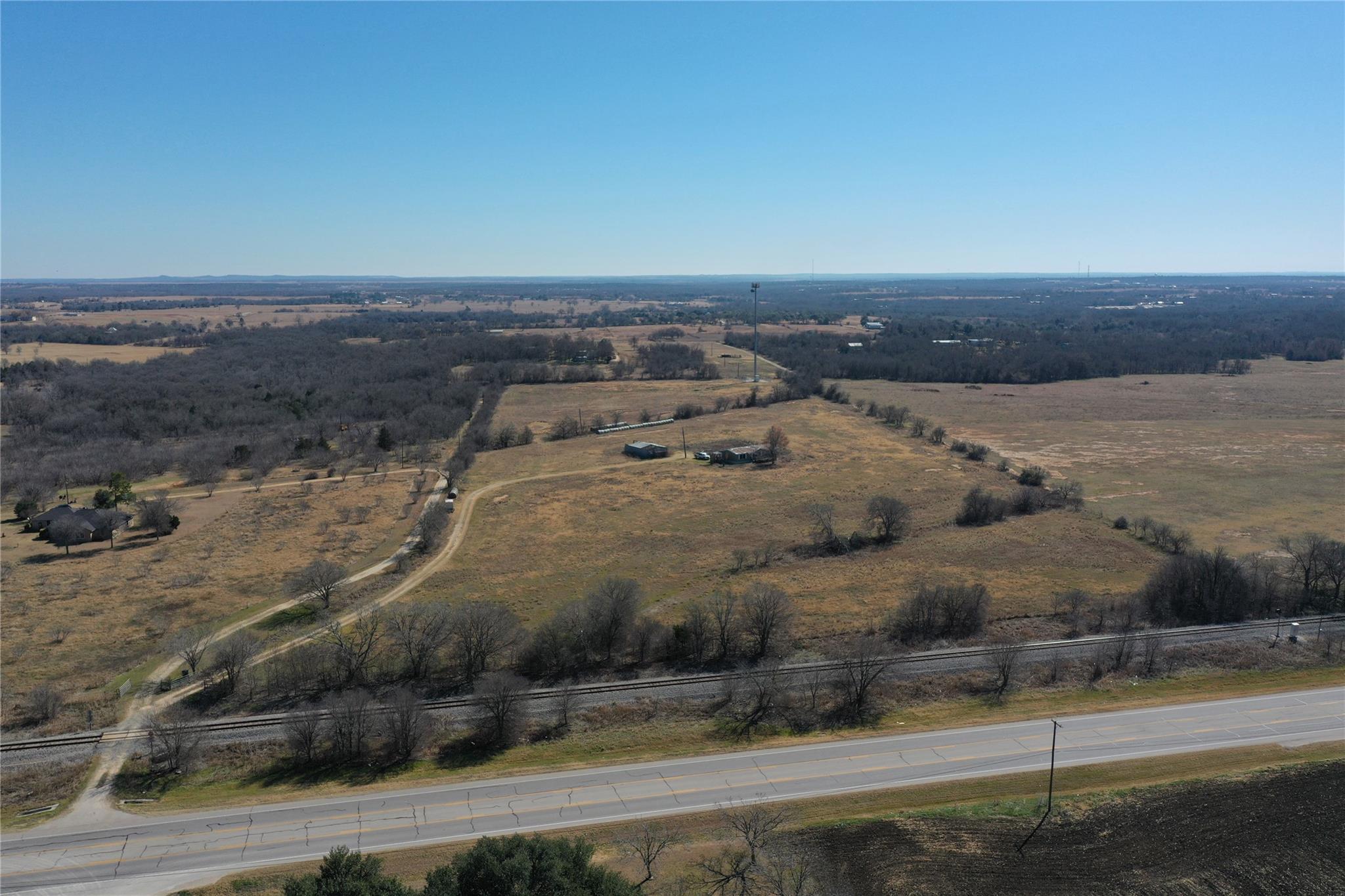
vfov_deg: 46.4
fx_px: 1046
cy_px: 448
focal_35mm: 28
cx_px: 672
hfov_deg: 65.5
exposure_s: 1/1250
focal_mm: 10.26
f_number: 4.5
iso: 100
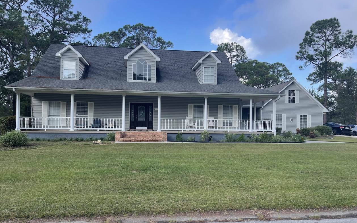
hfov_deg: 68.4
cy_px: 121
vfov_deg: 46.0
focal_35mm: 27
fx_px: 263
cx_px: 177
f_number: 1.6
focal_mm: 5.1
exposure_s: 1/994
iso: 32
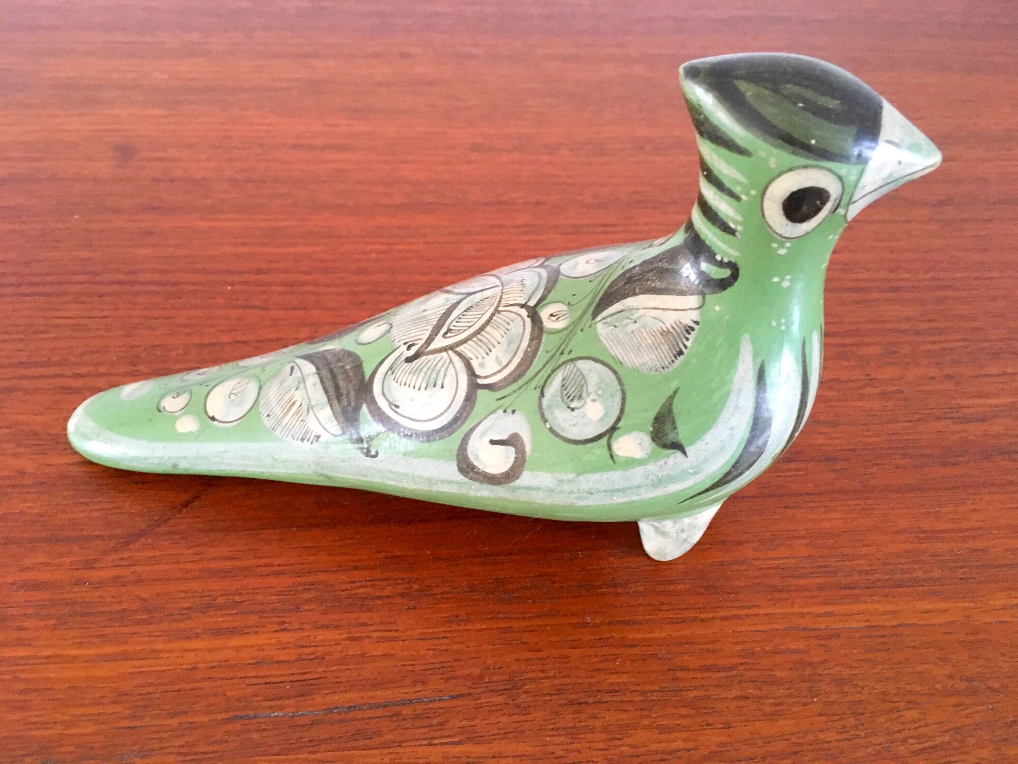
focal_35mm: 29
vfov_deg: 48.2
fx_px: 853
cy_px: 382
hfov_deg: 61.7
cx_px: 509
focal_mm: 4.15
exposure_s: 1/20
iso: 200
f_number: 2.2
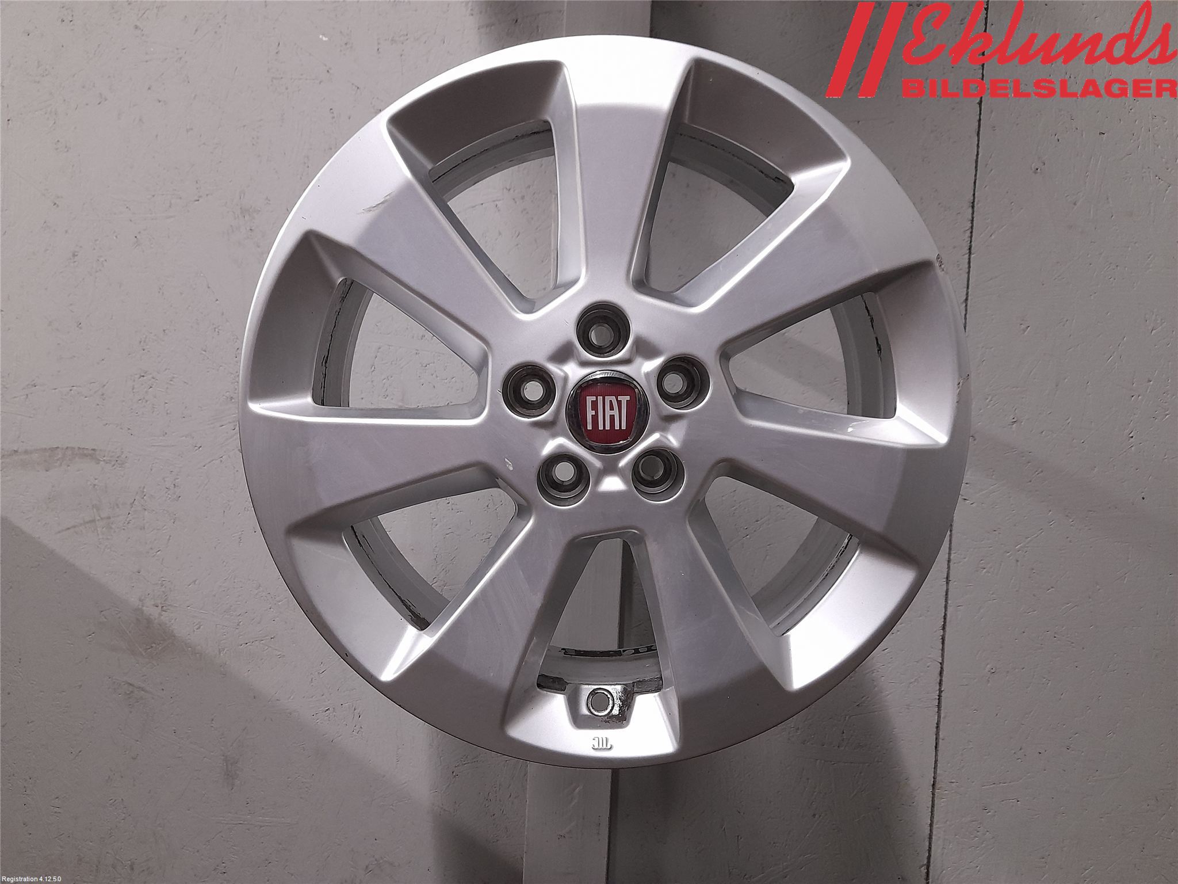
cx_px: 589
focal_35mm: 25
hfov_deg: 69.4
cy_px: 442
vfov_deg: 54.9
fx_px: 851
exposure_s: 1/33
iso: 400
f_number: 2
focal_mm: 4.6
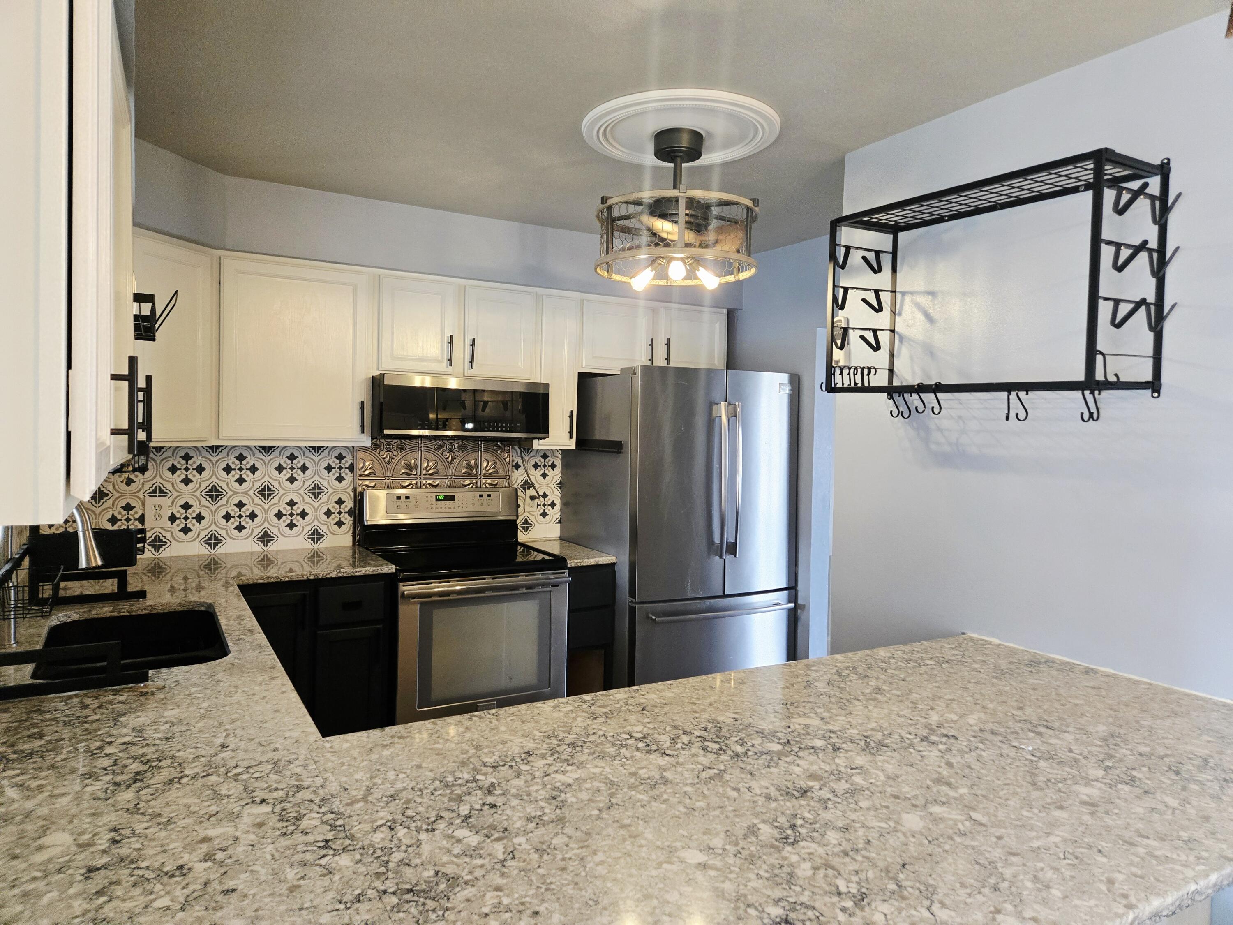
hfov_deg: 73.9
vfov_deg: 58.9
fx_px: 819
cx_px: 616
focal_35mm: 23
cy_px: 462
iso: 800
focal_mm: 5.4
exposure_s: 1/120
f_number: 1.8
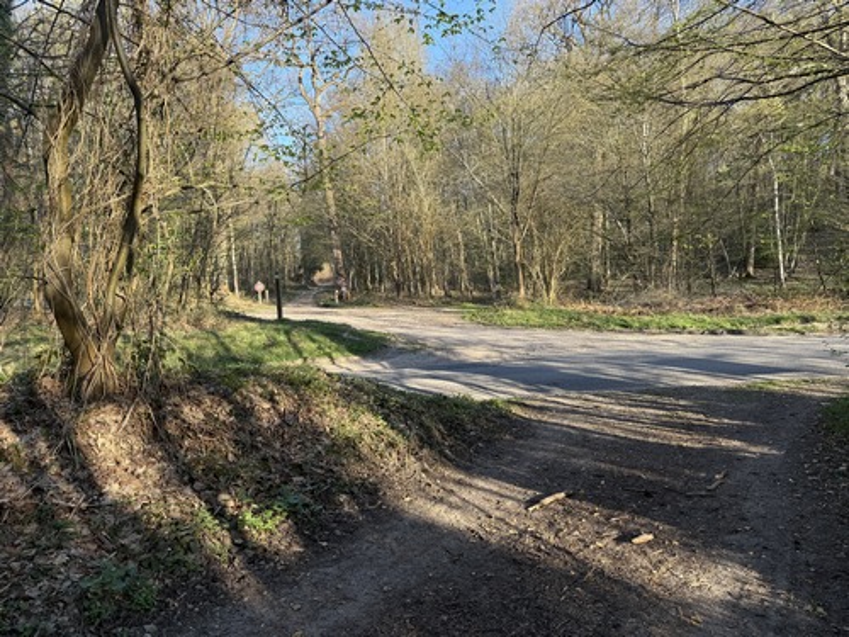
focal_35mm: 24
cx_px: 424
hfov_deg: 71.6
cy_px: 318
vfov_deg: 56.8
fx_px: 589
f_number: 1.78
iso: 80
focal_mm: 6.76
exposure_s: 1/589
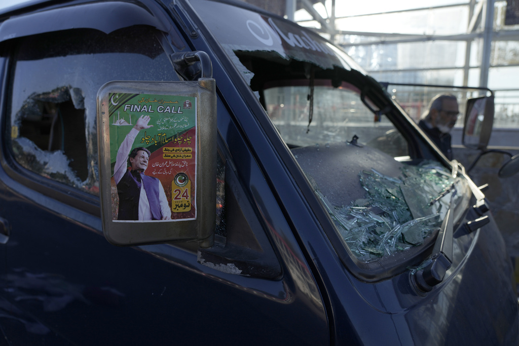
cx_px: 260
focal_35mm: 24
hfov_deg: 73.7
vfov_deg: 53.1
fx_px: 346
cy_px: 173
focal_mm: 24
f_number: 5
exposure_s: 1/500
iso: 100
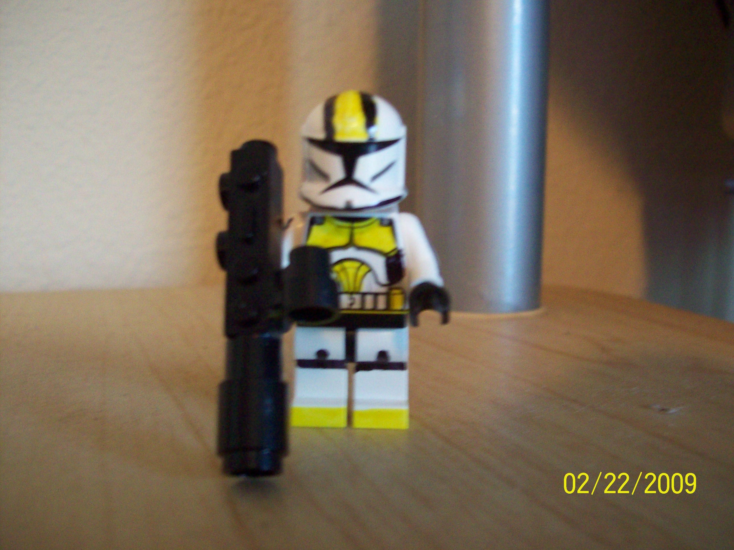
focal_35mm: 36
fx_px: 763
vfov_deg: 39.7
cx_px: 367
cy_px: 275
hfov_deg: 51.4
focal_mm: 6
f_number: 2.7
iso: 200
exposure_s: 1/8
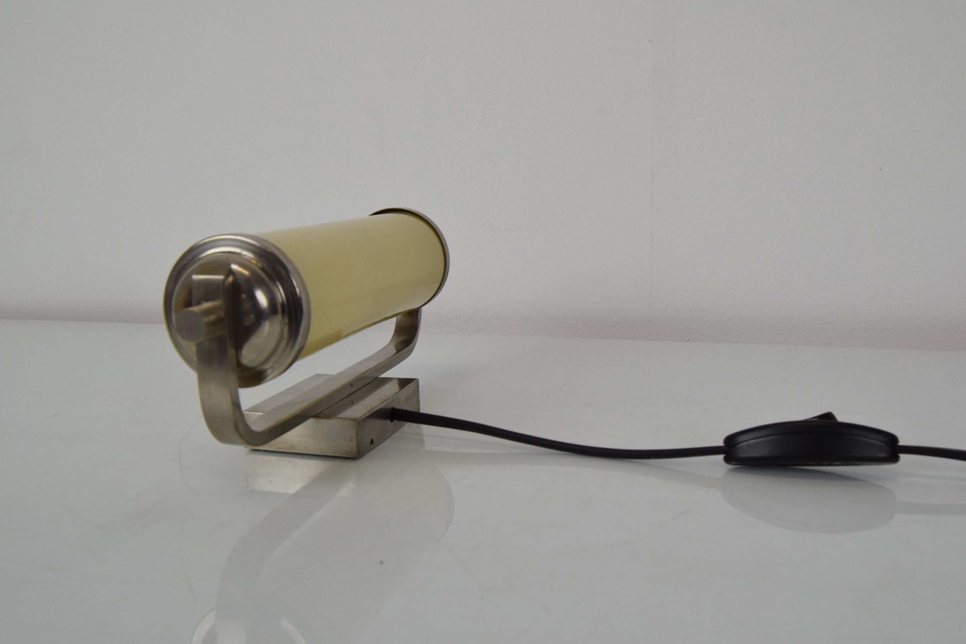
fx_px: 993
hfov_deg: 51.9
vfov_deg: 35.9
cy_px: 314
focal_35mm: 37
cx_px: 489
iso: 1600
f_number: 10
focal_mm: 24
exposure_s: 1/400
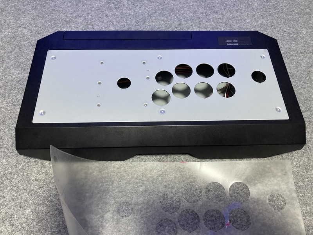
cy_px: 118
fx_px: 253
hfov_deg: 63.4
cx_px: 156
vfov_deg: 49.7
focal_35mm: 28
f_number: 1.8
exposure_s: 1/60
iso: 200
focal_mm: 3.99
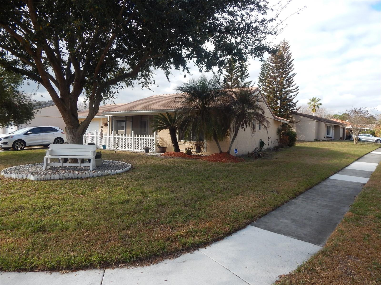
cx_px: 190
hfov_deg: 76.4
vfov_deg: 61.1
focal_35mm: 22
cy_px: 142
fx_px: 242
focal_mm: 4
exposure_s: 1/800
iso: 125
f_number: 3
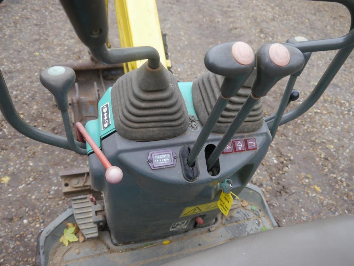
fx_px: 286
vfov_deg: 49.7
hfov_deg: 63.4
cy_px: 133
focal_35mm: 28
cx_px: 177
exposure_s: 1/125
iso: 160
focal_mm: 14
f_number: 4
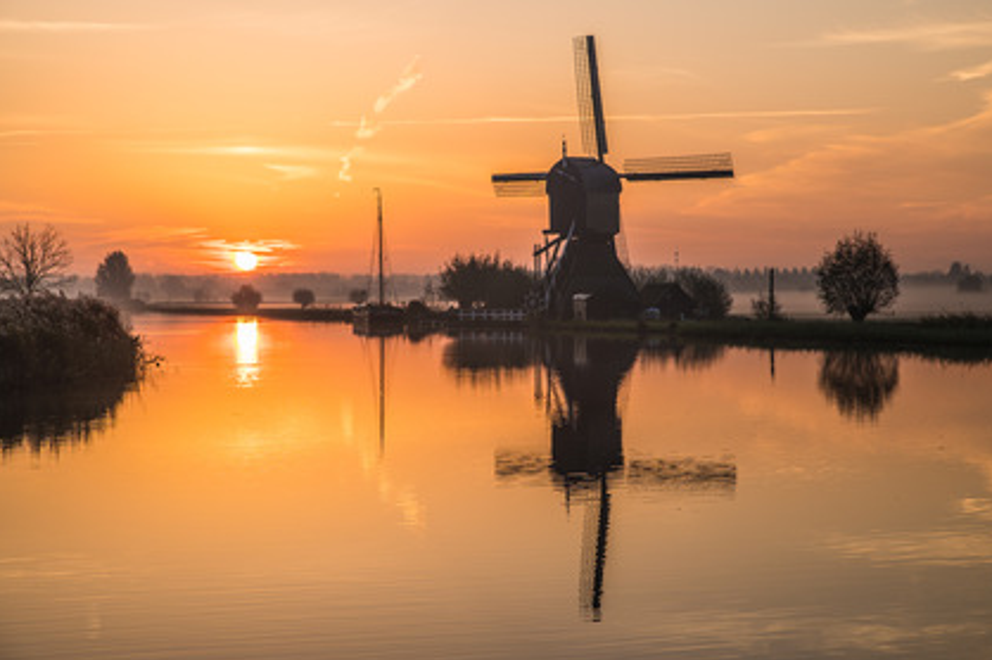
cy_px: 304
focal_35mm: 77
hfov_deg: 26.3
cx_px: 524
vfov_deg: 17.7
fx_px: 2120
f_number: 5.6
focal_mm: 70
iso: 100
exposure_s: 1/320
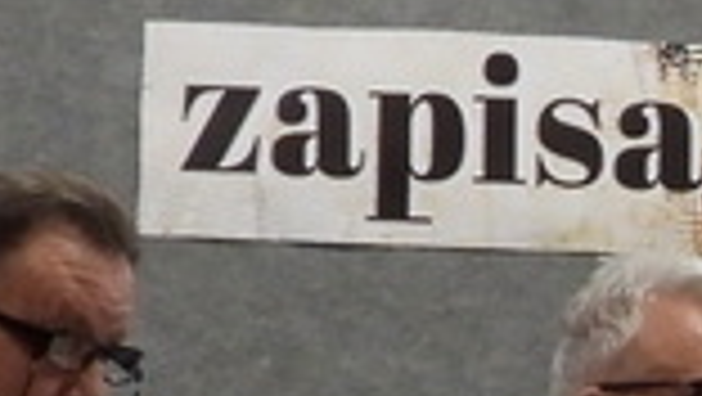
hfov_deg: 2.8
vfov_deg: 1.6
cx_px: 1575
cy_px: 900
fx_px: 14175
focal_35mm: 761
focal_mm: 16.3
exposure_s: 1/40
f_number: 3.5
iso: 400
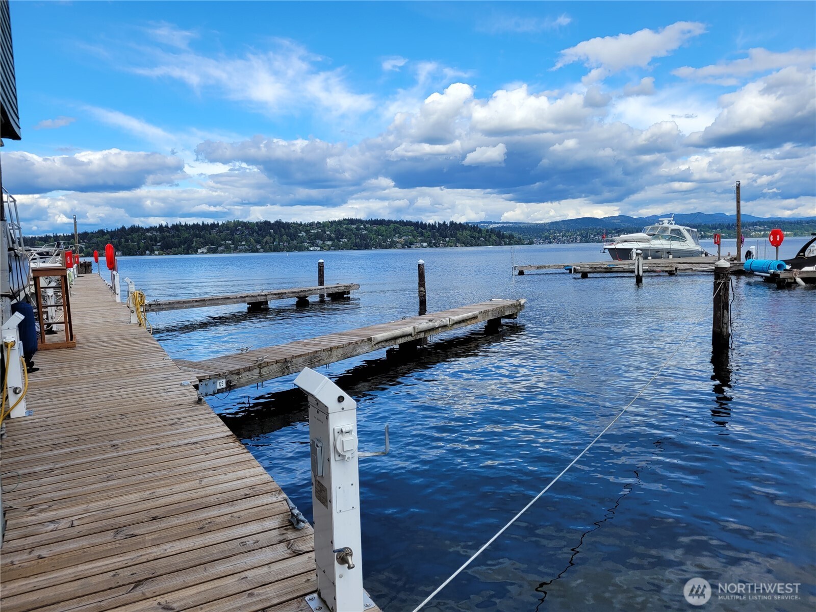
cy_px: 306
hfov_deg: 67.3
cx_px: 408
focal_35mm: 26
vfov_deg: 53.1
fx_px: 613
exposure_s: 1/1814
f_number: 1.8
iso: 40
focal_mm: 5.4
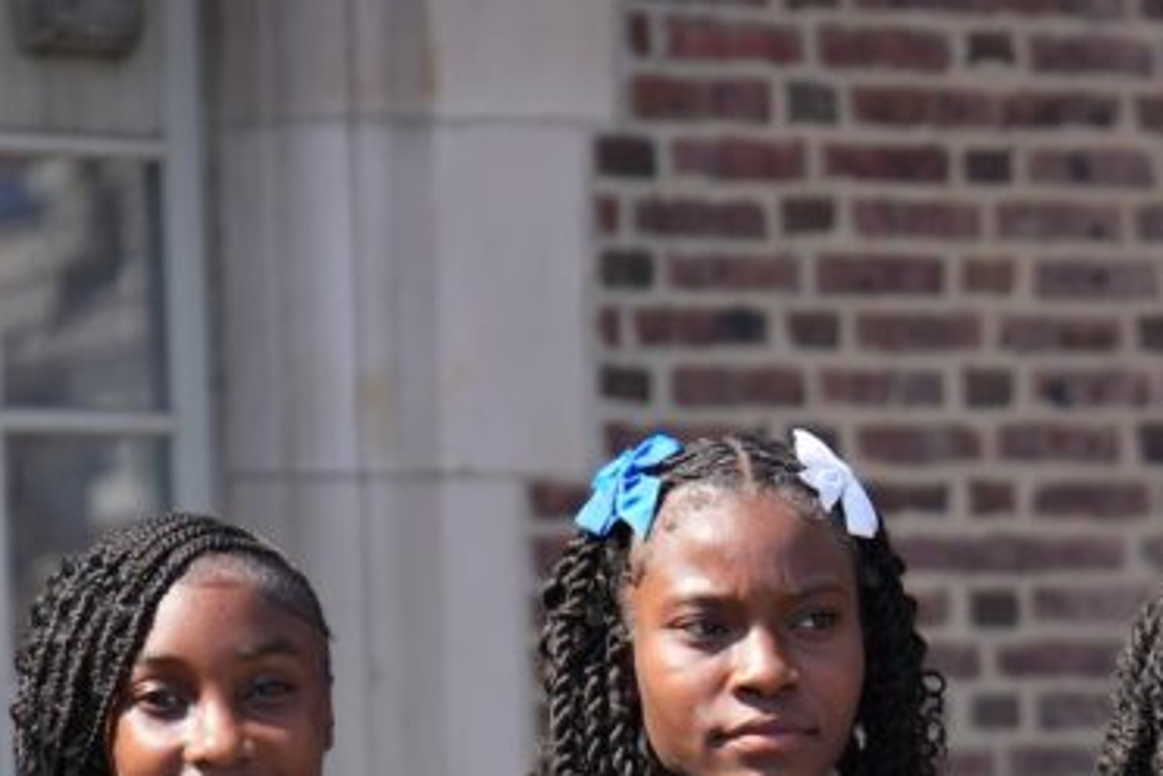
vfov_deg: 6.7
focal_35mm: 198
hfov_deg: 10.3
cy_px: 1552
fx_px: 6396
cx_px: 1052
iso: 320
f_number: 2.8
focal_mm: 72
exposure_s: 1/2000
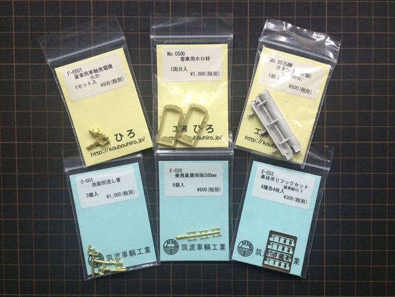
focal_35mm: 29
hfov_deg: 61.7
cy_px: 148
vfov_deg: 48.2
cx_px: 198
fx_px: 331
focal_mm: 4.15
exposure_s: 1/33
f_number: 2.2
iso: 250
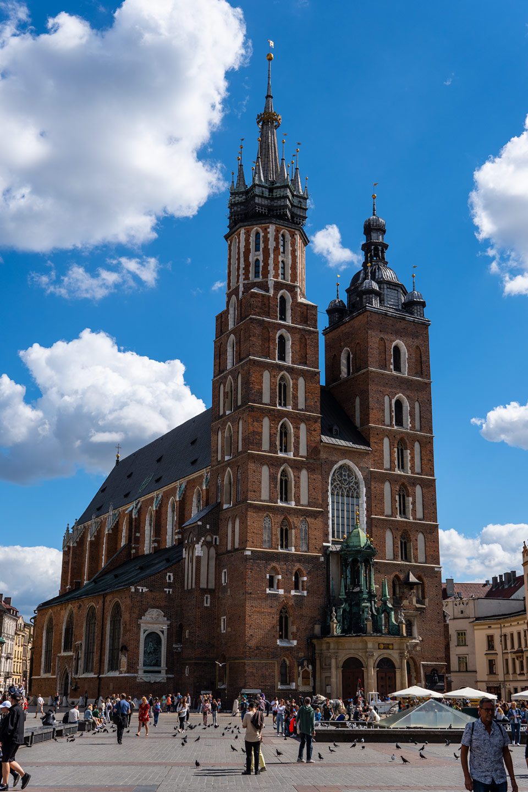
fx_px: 911
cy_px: 396
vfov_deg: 47.0
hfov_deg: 32.3
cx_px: 264
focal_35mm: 41
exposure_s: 1/500
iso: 100
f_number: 8
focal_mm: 27.6
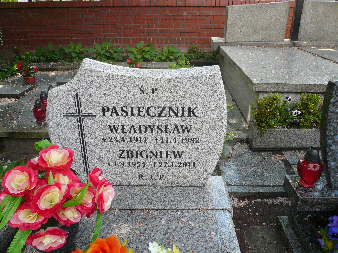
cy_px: 126
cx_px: 169
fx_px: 283
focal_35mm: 29
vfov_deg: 48.2
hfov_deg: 61.7
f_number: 2.8
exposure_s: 1/200
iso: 100
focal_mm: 4.7
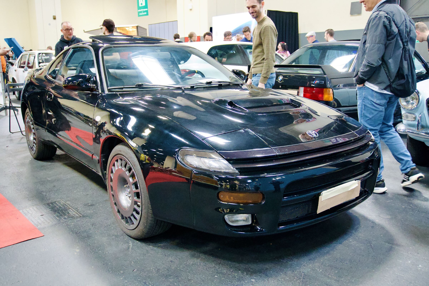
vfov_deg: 41.7
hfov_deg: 59.5
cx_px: 214
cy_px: 143
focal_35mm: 32
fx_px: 375
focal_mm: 21
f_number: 4
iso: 6400
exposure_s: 1/125
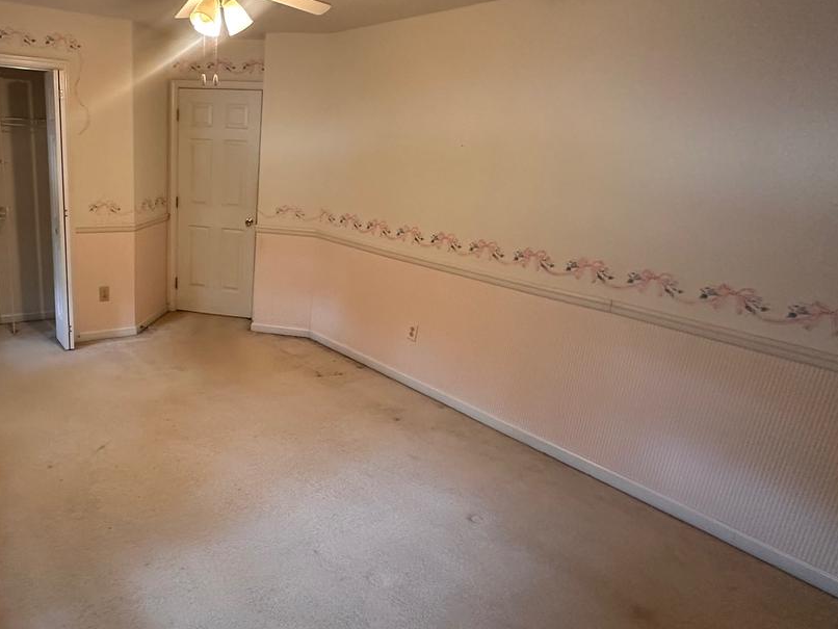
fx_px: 605
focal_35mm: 25
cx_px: 246
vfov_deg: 54.9
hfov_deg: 66.5
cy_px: 325
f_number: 2.2
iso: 320
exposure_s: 1/60
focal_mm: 2.22
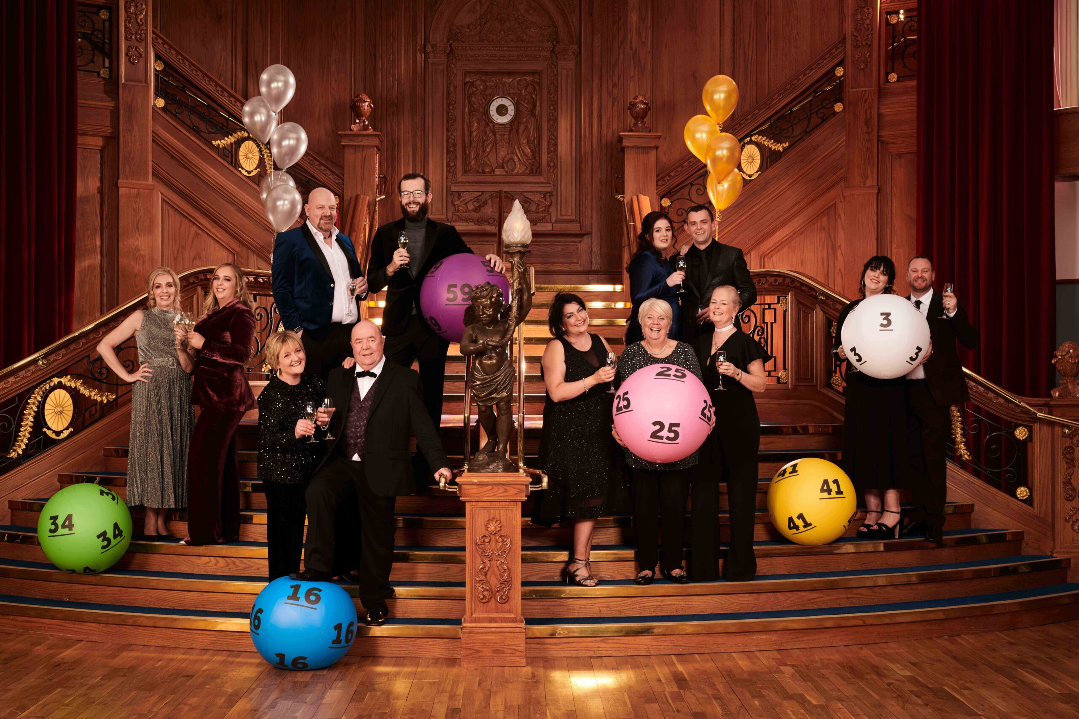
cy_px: 360
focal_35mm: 50
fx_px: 1499
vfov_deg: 27.0
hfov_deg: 39.6
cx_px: 540
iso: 320
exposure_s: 1/160
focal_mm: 50
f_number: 13
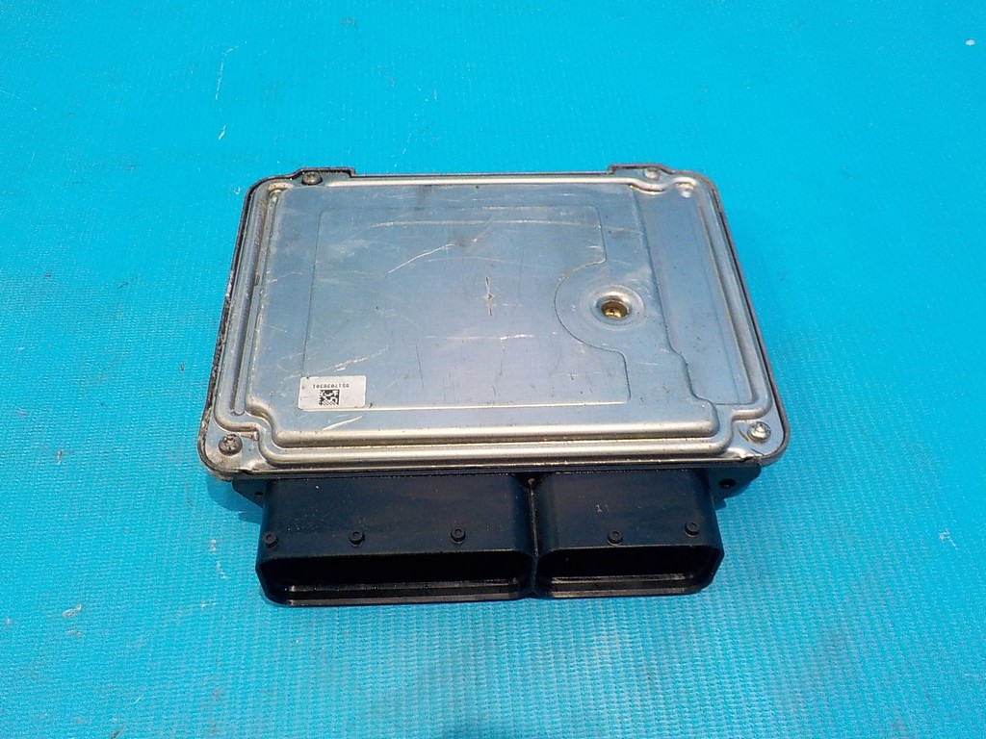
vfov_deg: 46.8
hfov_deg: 60.0
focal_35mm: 30
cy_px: 370
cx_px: 493
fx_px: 855
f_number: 3.3
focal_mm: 4.1
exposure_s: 1/30
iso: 250
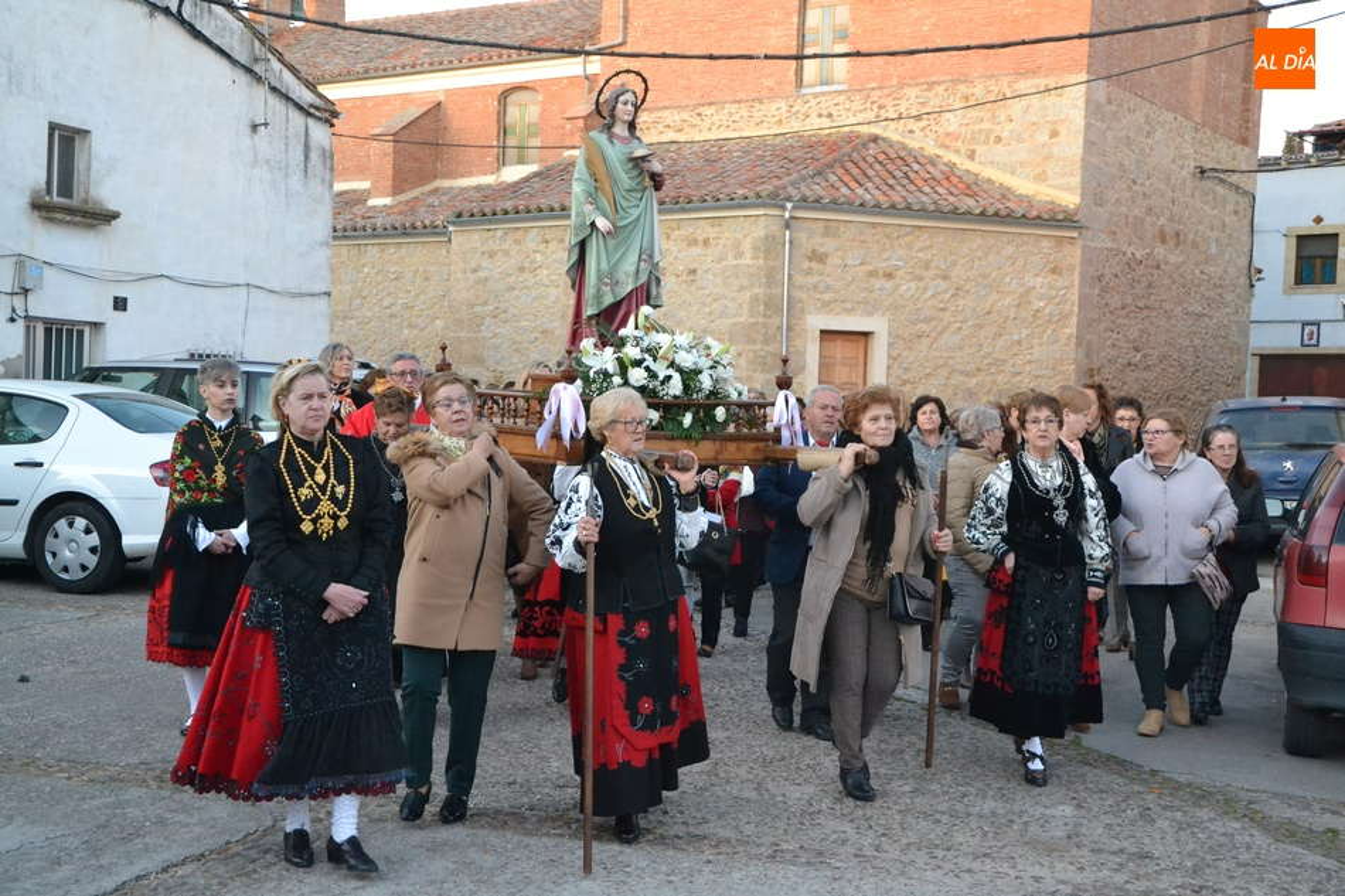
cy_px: 448
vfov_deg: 28.1
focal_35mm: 48
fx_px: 1793
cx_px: 672
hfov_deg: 41.1
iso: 3200
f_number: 5.6
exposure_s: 1/125
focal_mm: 32
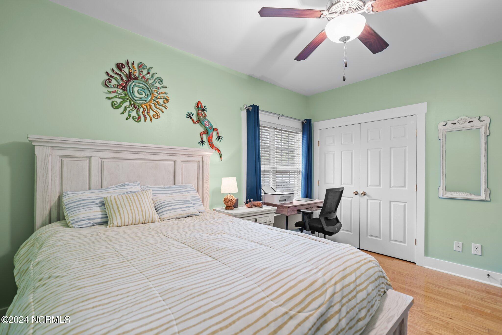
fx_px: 223
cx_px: 251
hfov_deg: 96.7
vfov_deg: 73.7
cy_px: 168
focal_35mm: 16
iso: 250
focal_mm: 16
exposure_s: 1/1.67
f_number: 4
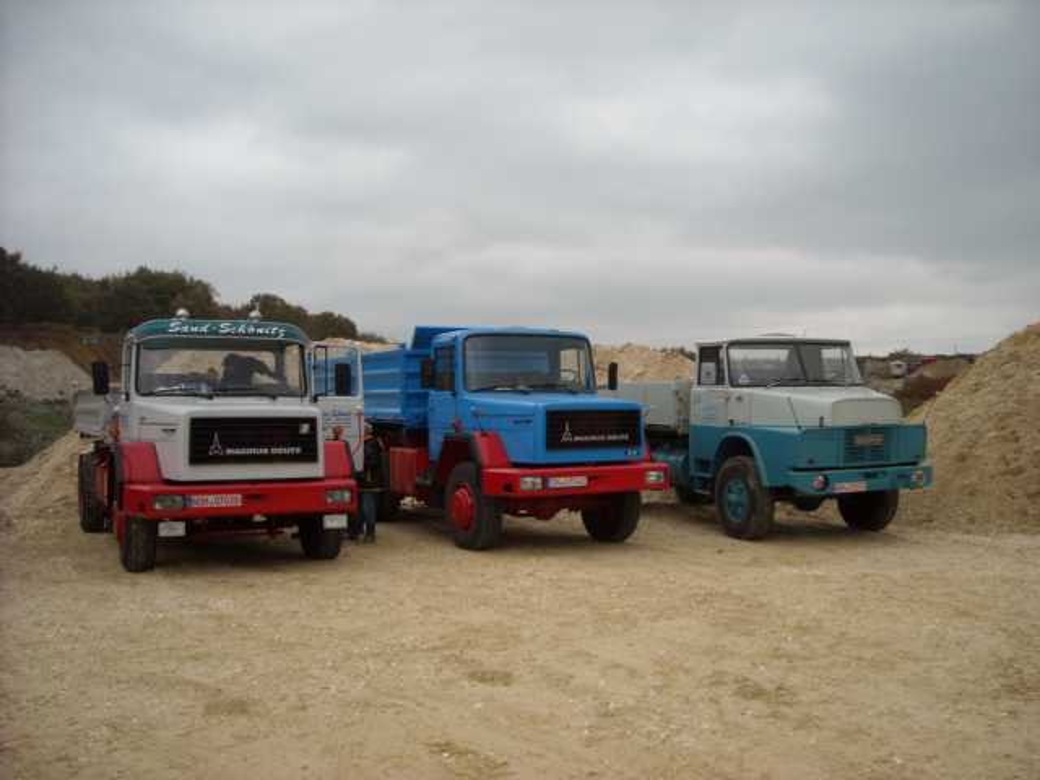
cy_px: 390
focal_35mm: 35
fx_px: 1052
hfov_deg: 52.6
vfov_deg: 40.7
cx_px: 520
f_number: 2.8
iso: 64
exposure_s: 1/337
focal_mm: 5.7
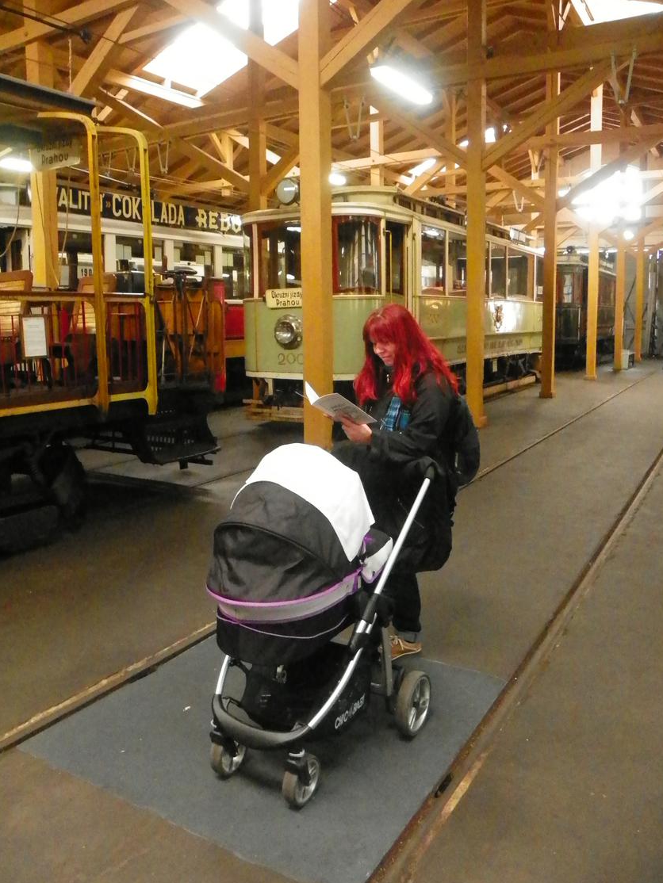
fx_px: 715
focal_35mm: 28
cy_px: 424
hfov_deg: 49.7
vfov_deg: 63.4
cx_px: 317
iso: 800
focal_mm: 4.6
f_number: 2.8
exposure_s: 1/25
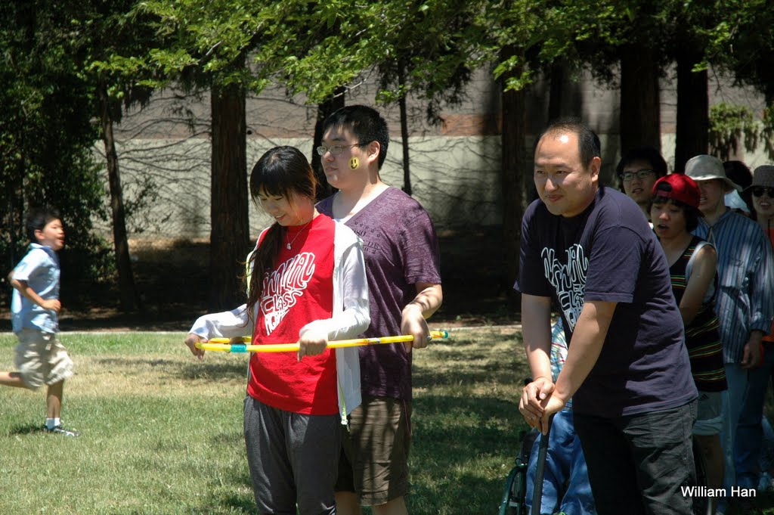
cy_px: 258
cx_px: 387
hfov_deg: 19.5
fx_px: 2256
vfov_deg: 13.0
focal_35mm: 105
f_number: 7.1
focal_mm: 70
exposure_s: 1/160
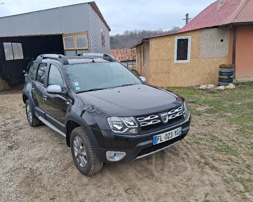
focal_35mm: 28
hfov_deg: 62.1
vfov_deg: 51.5
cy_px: 104
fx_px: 210
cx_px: 117
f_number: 1.8
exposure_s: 1/185
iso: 25
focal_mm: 3.98
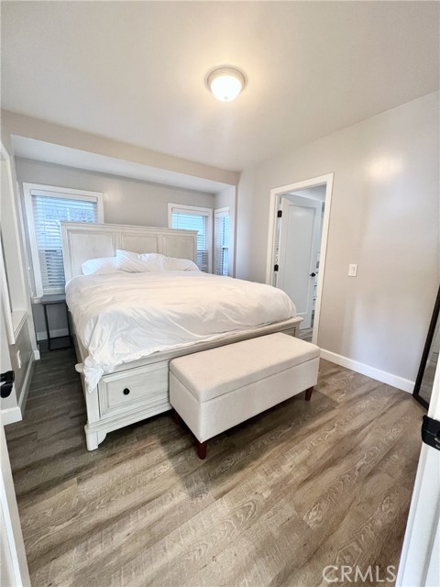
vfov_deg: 106.2
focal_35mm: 13
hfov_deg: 89.9
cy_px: 294
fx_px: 220
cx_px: 220
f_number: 1.8
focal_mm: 1.57
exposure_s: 1/60
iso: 200
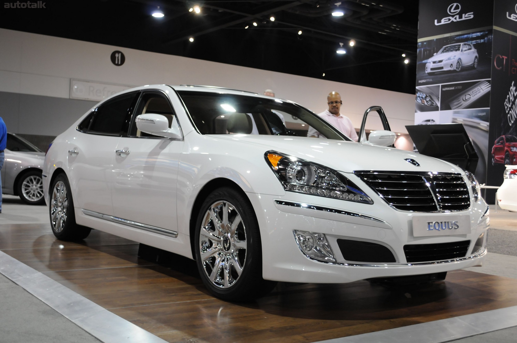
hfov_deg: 46.4
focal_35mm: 42
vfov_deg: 31.8
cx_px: 258
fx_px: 602
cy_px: 172
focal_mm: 28
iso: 800
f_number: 4.5
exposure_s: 1/40
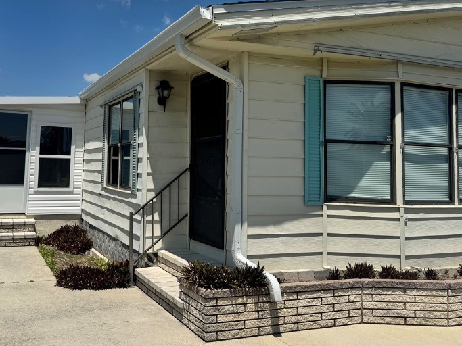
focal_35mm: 36
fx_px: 480
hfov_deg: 51.0
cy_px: 129
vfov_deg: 39.4
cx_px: 183
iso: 80
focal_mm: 6.76
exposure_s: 1/10417
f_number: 1.78
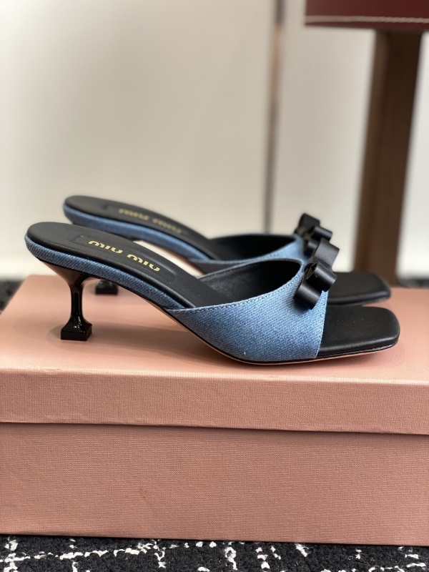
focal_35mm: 52
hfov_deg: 28.0
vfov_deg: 36.8
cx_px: 214
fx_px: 859
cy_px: 286
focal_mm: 6
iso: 80
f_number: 2
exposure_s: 1/122
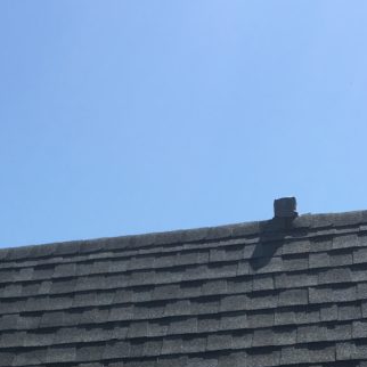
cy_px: 499
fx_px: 1020
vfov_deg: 18.7
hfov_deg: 20.3
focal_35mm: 85
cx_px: 108
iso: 25
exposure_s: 1/1972
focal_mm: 4.15
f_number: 2.2
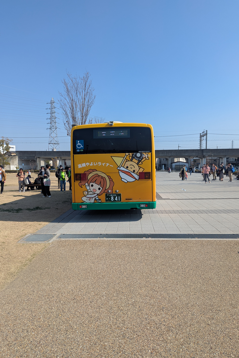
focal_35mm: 26
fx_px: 259
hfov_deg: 49.5
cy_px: 179
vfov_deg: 69.4
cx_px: 119
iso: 43
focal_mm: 6.81
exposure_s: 1/1855
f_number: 1.85
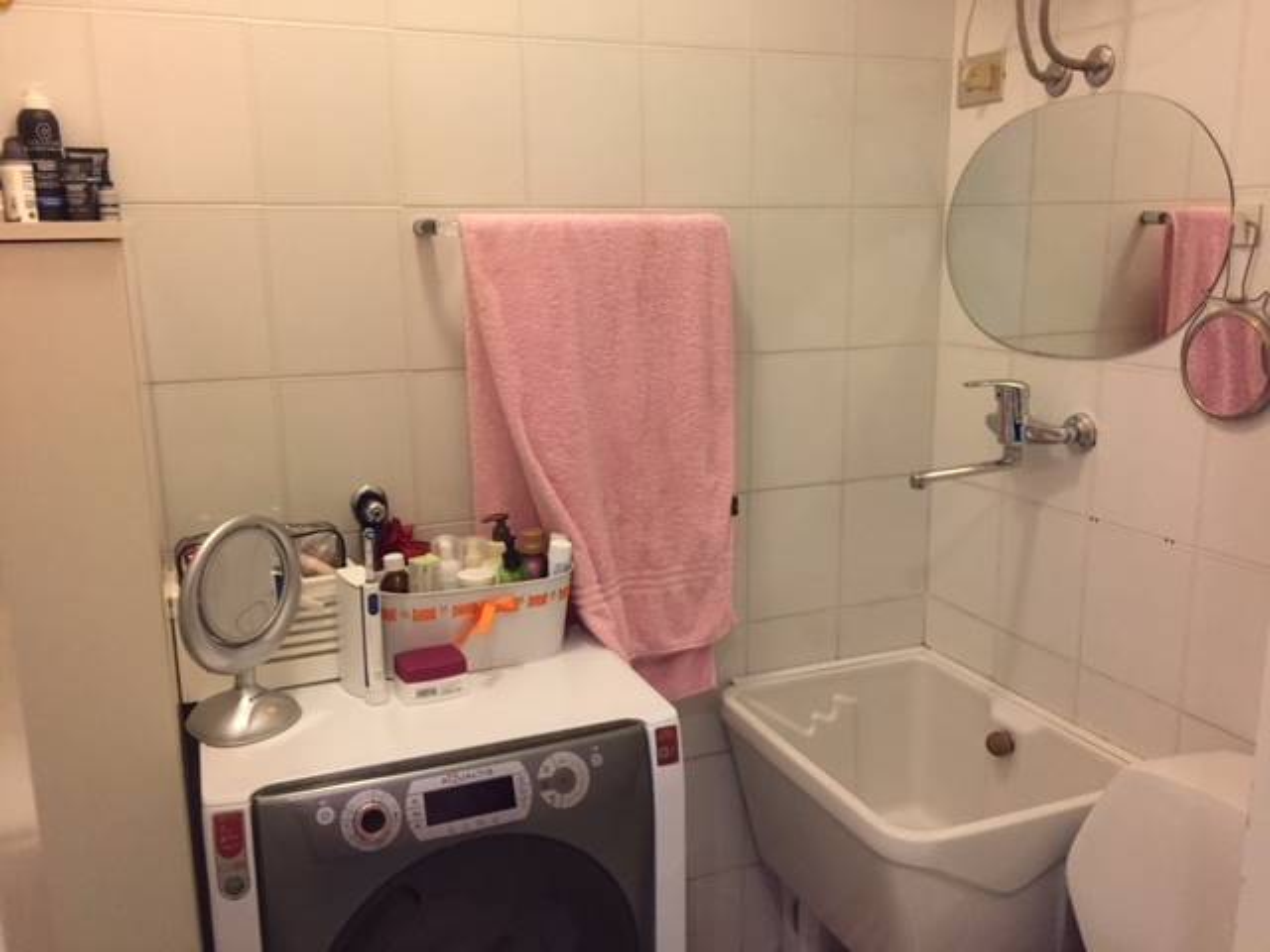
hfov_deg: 61.7
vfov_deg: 48.2
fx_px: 1064
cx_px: 635
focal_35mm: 29
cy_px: 476
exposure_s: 1/25
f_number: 2.2
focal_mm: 4.15
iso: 250
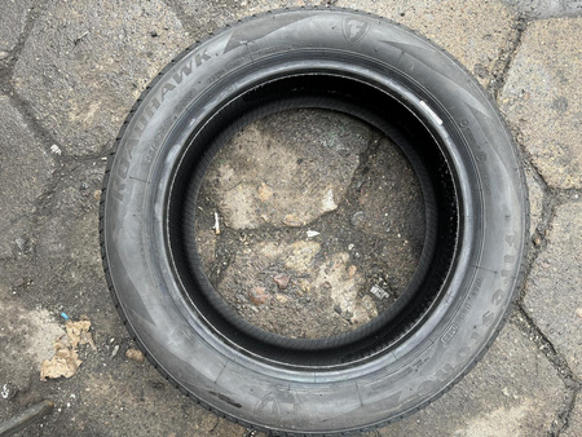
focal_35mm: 24
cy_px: 218
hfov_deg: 71.6
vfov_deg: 56.9
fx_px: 404
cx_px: 291
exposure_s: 1/94
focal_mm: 6.86
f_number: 1.78
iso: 200
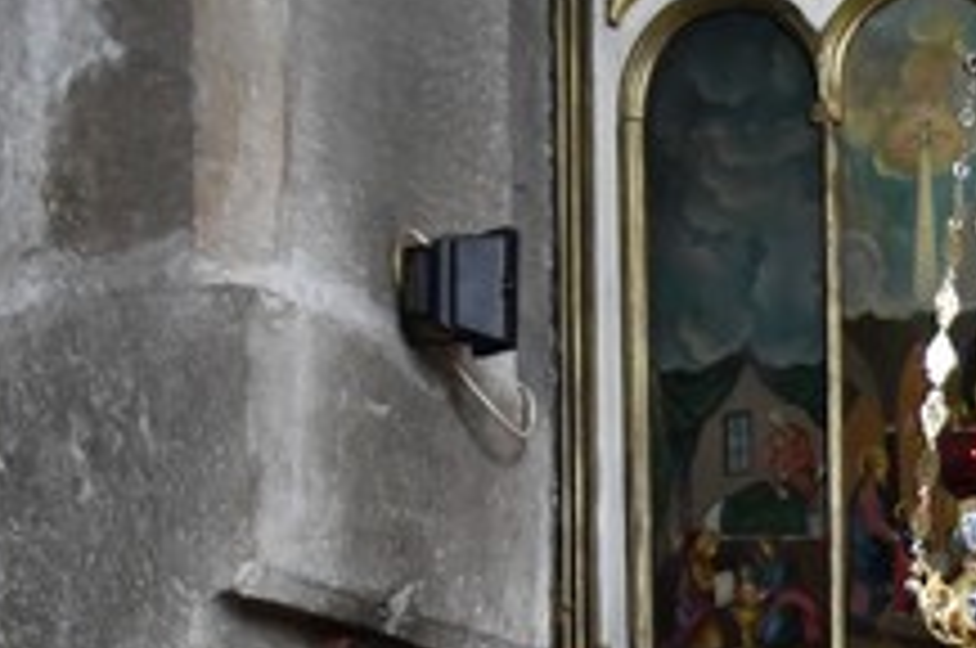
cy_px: 1764
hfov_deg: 12.4
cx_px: 2280
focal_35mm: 133
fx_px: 3600
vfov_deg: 8.9
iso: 1600
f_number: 2.8
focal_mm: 16
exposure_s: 1/60
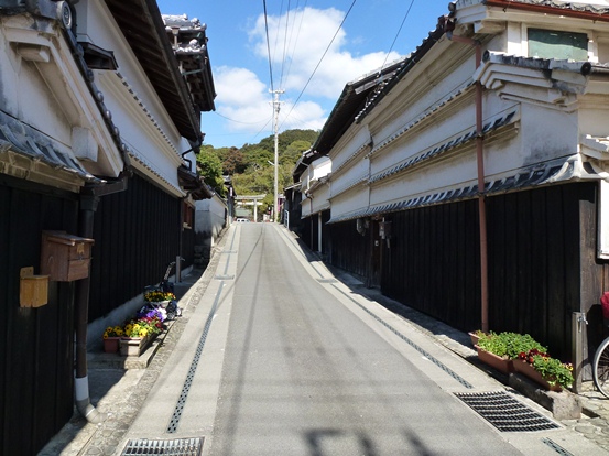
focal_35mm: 24
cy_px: 228
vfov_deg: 56.8
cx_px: 304
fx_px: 422
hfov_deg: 71.6
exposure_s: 1/500
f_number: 4
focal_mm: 4.3
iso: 160
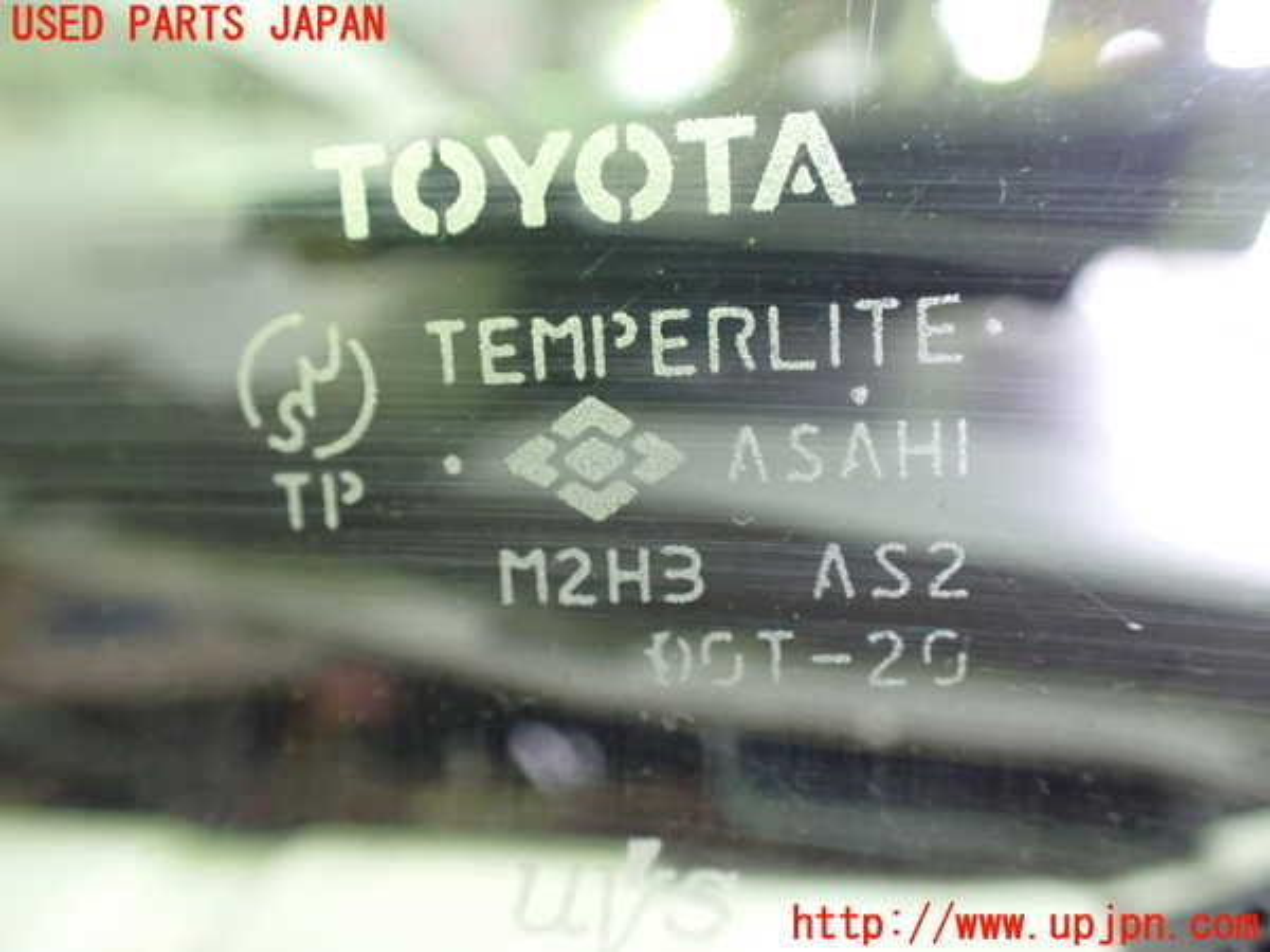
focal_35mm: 30
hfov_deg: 60.0
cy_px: 476
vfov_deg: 46.8
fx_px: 1101
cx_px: 635
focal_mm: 5.4
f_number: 2.3
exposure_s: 1/30
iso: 1000
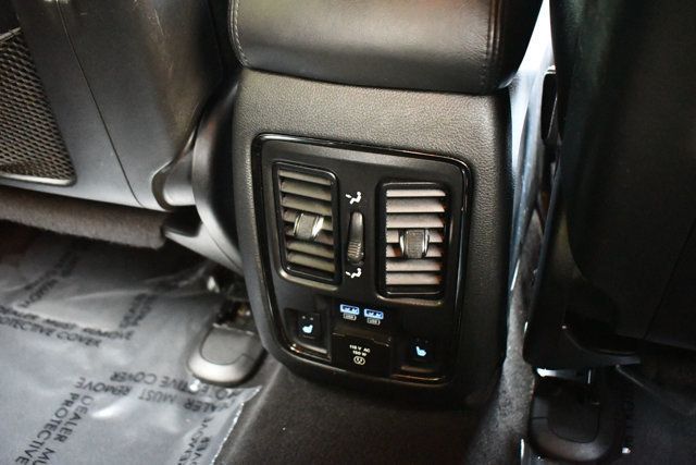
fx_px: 715
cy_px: 232
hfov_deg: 51.9
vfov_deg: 36.0
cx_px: 348
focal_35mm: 37
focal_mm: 25
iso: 12800
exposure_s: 1/30
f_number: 4
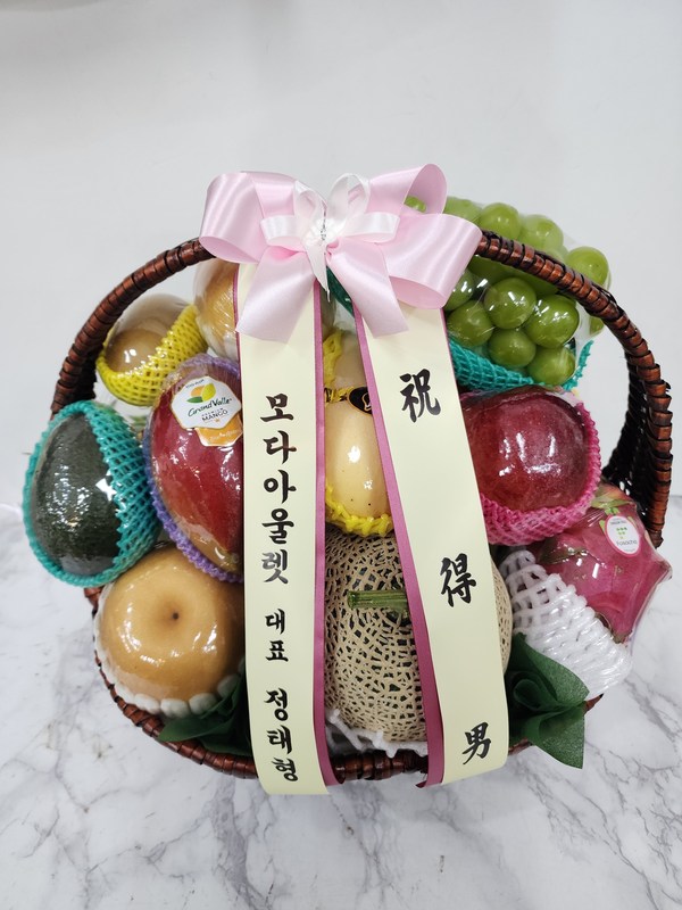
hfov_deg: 58.9
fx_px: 604
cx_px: 341
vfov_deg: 73.9
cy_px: 455
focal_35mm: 23
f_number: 1.8
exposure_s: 1/120
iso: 160
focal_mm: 6.4
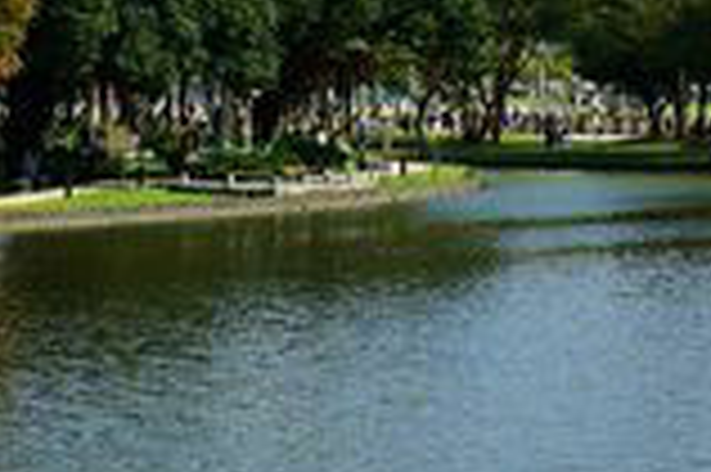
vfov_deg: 9.7
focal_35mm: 137
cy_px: -209
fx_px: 2703
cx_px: 356
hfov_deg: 15.0
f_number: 6.3
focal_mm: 18
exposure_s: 1/400
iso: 100
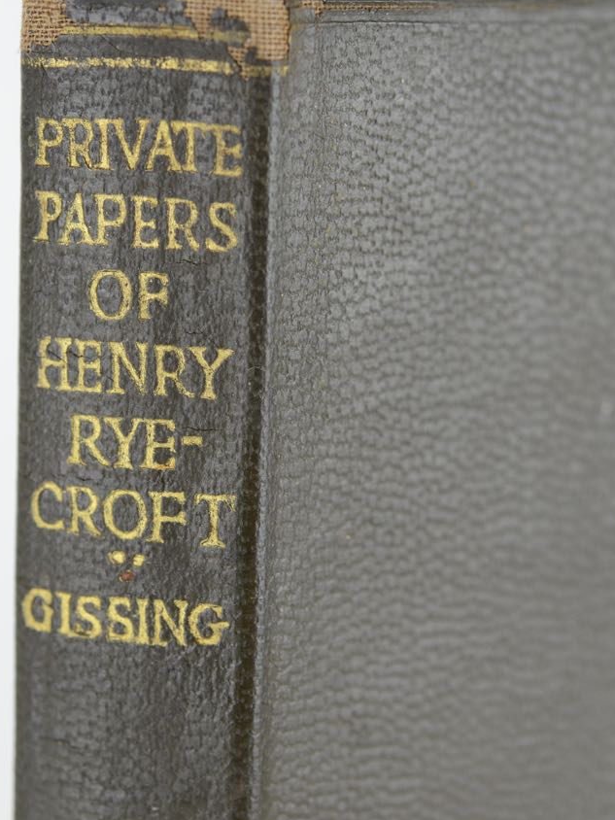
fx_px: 3103
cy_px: 411
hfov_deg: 11.3
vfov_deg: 15.1
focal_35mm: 131
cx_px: 175
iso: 500
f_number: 5.6
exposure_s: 1/125
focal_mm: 60
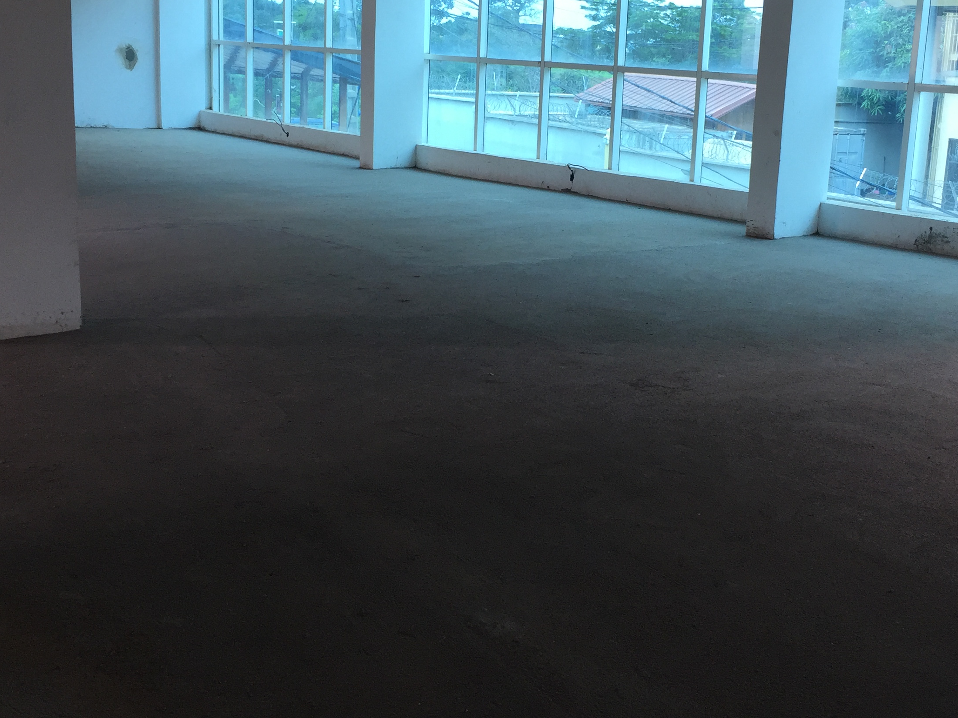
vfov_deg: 33.4
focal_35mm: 43
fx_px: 1190
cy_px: 272
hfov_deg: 43.8
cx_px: 540
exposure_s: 1/100
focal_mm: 4.15
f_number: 2.2
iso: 40
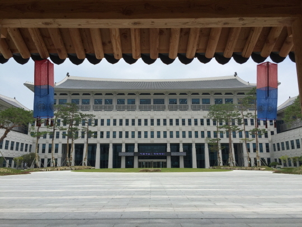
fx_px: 253
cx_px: 151
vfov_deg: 48.2
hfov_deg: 61.7
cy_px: 114
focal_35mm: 29
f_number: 2.2
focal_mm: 4.15
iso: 32
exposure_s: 1/2083
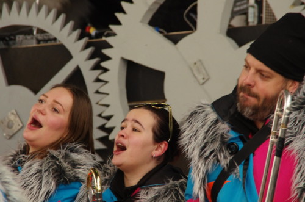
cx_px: 152
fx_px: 2536
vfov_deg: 4.6
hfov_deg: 6.9
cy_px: 101
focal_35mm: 300
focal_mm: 200
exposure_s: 1/250
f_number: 8
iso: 3200
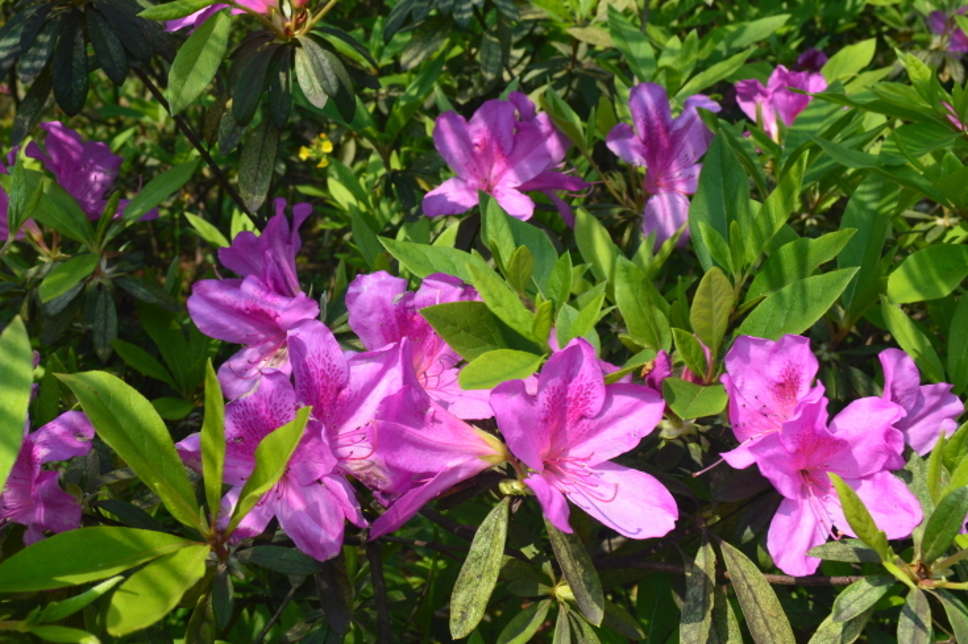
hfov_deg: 42.3
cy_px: 236
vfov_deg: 29.1
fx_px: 1236
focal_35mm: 46
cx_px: 335
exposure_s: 1/160
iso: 200
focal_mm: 22
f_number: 9
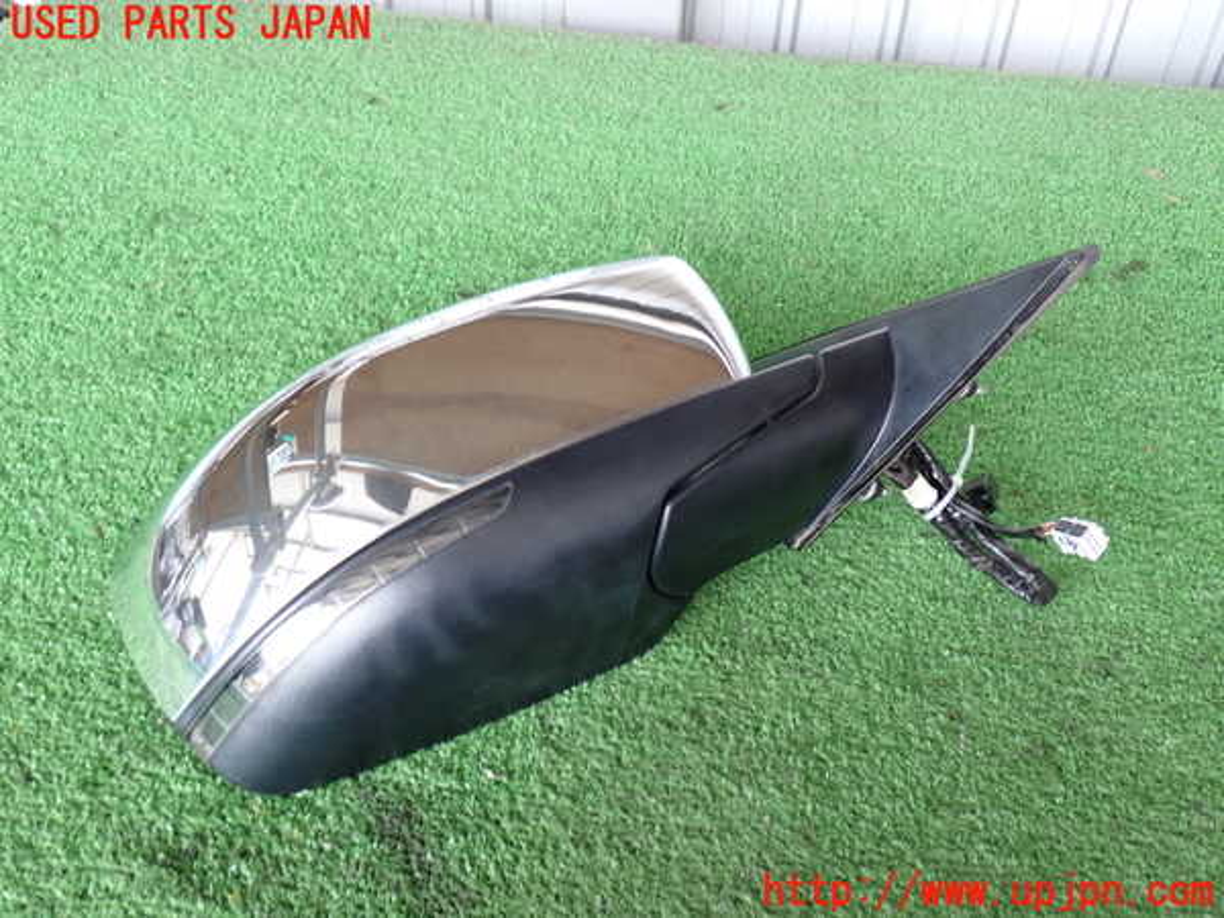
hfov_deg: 51.4
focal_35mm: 36
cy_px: 459
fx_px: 1273
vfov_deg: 39.7
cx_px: 612
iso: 200
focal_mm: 6.37
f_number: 2.5
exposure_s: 1/50
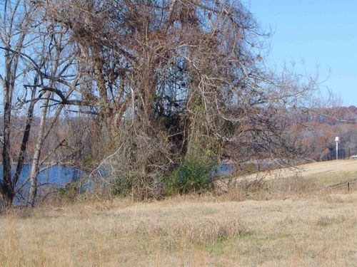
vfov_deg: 13.7
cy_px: 134
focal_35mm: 108
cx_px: 178
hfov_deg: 18.2
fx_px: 1114
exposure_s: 1/640
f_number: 3.9
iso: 80
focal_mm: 19.4
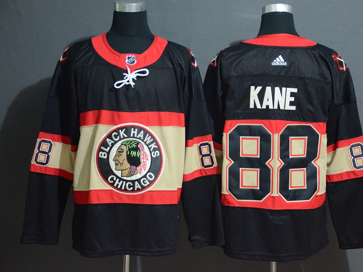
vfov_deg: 16.1
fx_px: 965
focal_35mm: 92
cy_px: 135
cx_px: 200
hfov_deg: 21.3
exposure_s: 1/13
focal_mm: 56
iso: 4000
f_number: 4.8
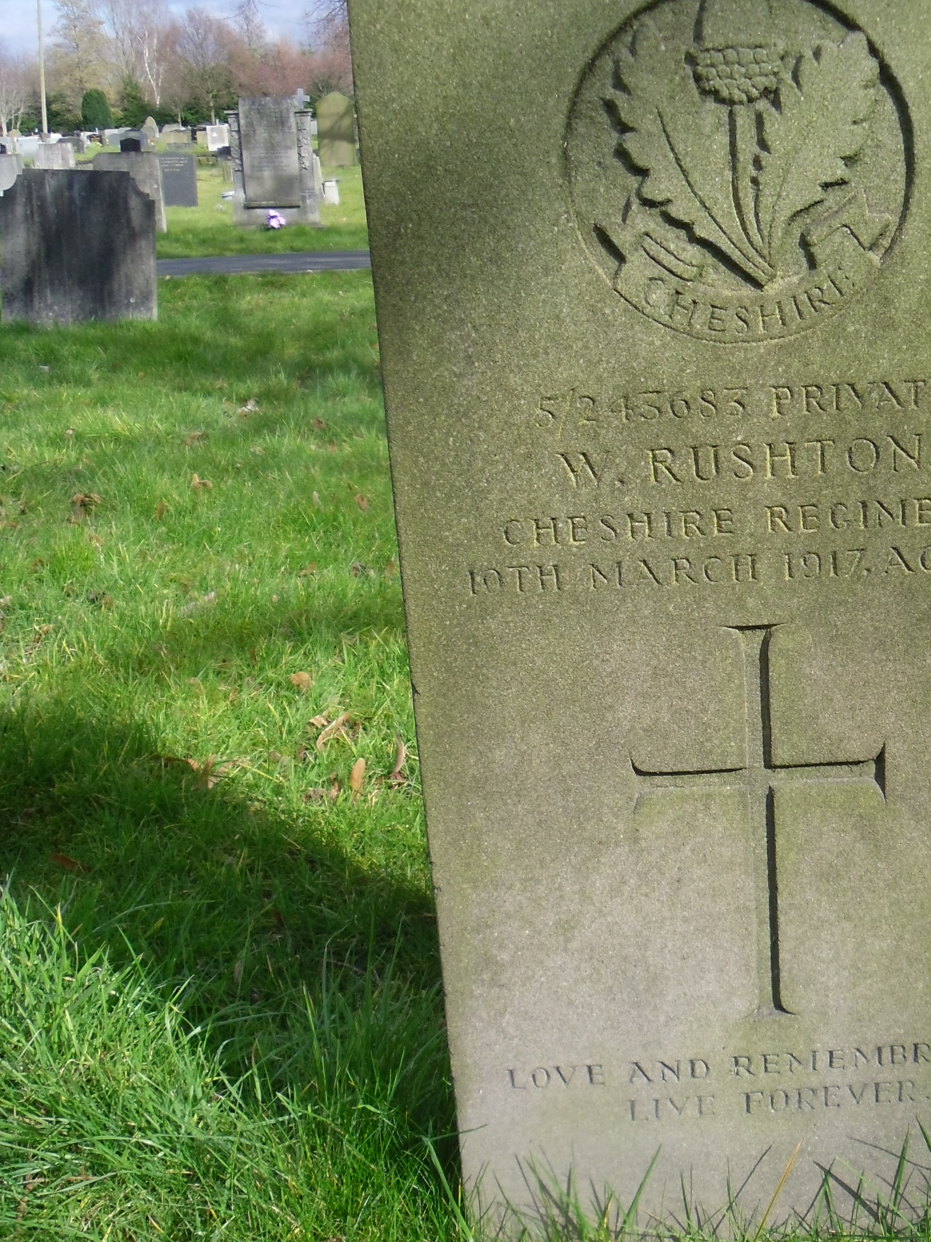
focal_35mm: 47
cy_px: 600
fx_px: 1685
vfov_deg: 40.4
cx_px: 700
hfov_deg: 30.4
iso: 80
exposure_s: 1/500
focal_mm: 5.6
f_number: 3.3
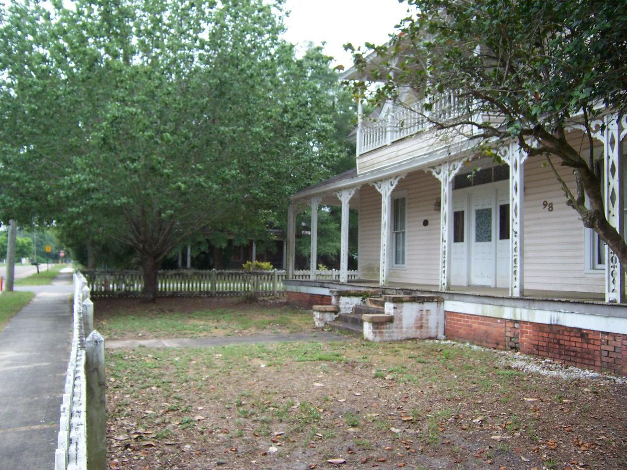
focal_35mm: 33
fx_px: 598
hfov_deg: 55.4
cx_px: 314
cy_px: 235
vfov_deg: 42.9
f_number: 3.4
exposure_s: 1/250
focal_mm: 5.5
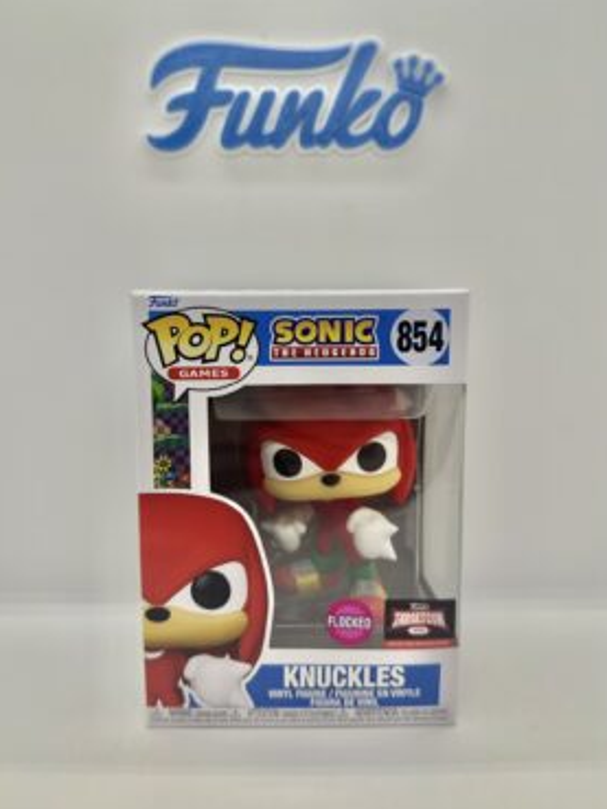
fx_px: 608
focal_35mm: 26
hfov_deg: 53.1
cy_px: 392
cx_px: 289
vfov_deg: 67.3
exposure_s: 1/284
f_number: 1.78
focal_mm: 6.86
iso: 80
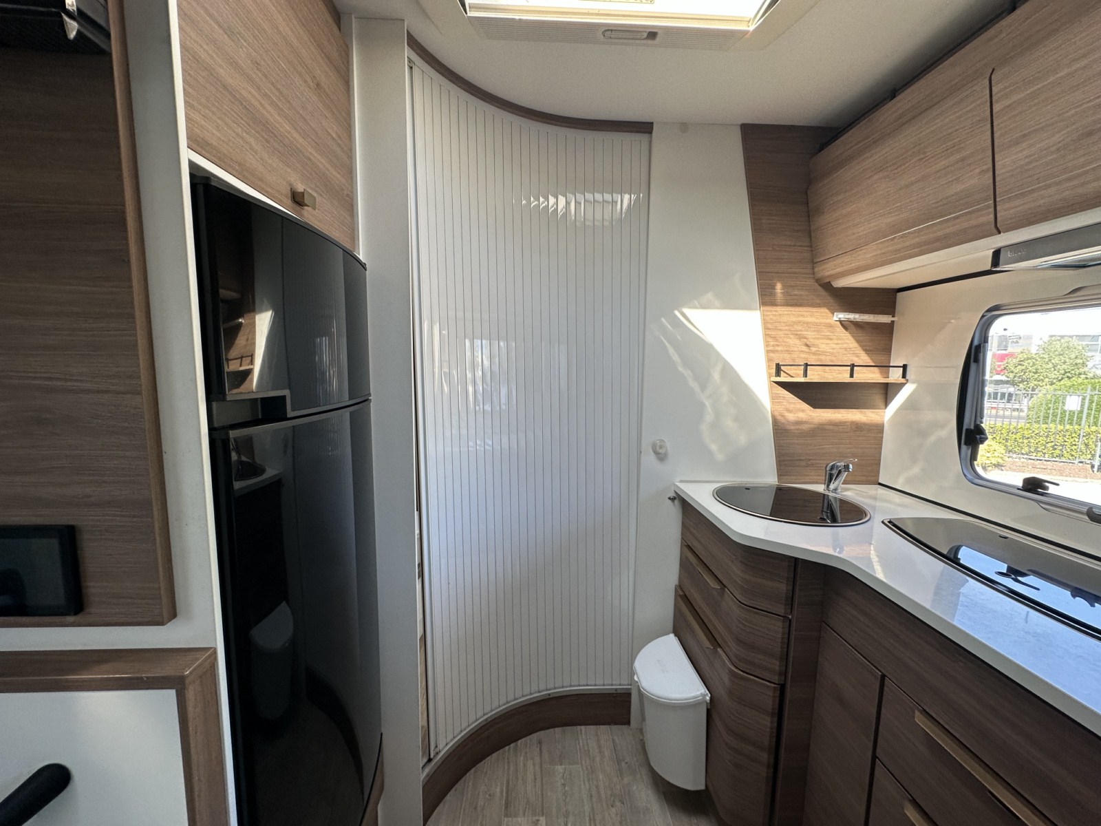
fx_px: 445
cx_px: 550
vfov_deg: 85.7
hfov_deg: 102.1
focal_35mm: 14
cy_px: 413
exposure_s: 1/99
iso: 64
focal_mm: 2.22
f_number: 2.2
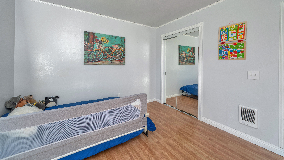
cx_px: 143
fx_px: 105
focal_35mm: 14
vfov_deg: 73.4
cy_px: 63
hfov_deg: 106.8
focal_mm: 13
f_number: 6.3
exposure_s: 1/60
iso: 320
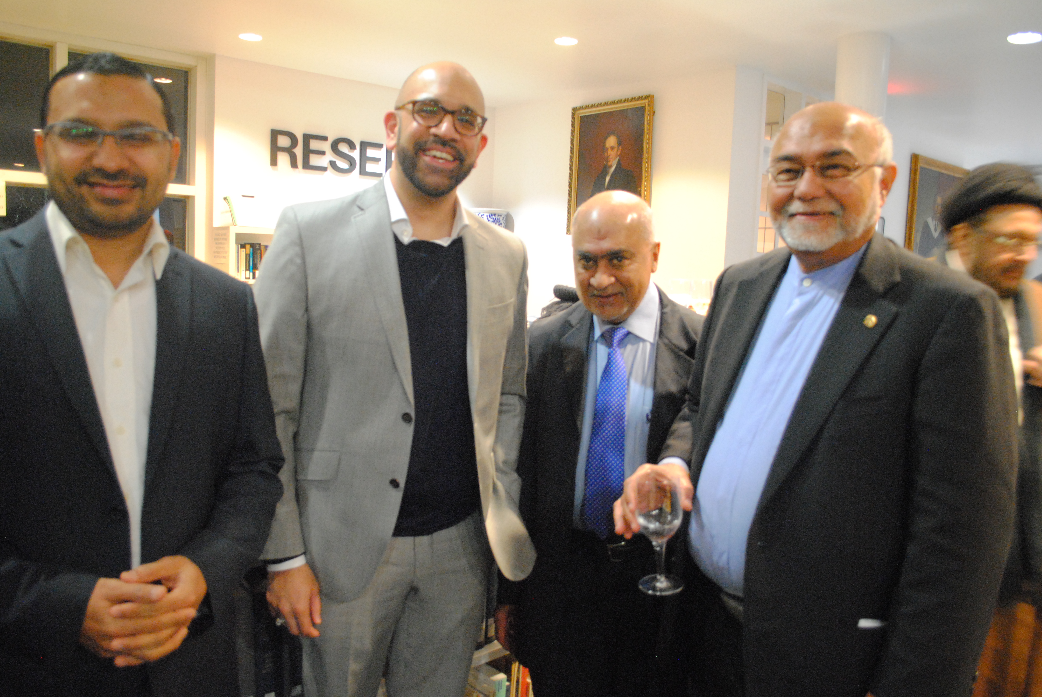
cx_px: 521
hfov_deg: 67.3
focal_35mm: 27
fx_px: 782
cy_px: 348
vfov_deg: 48.0
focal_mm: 18
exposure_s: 1/13
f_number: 3.5
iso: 1600
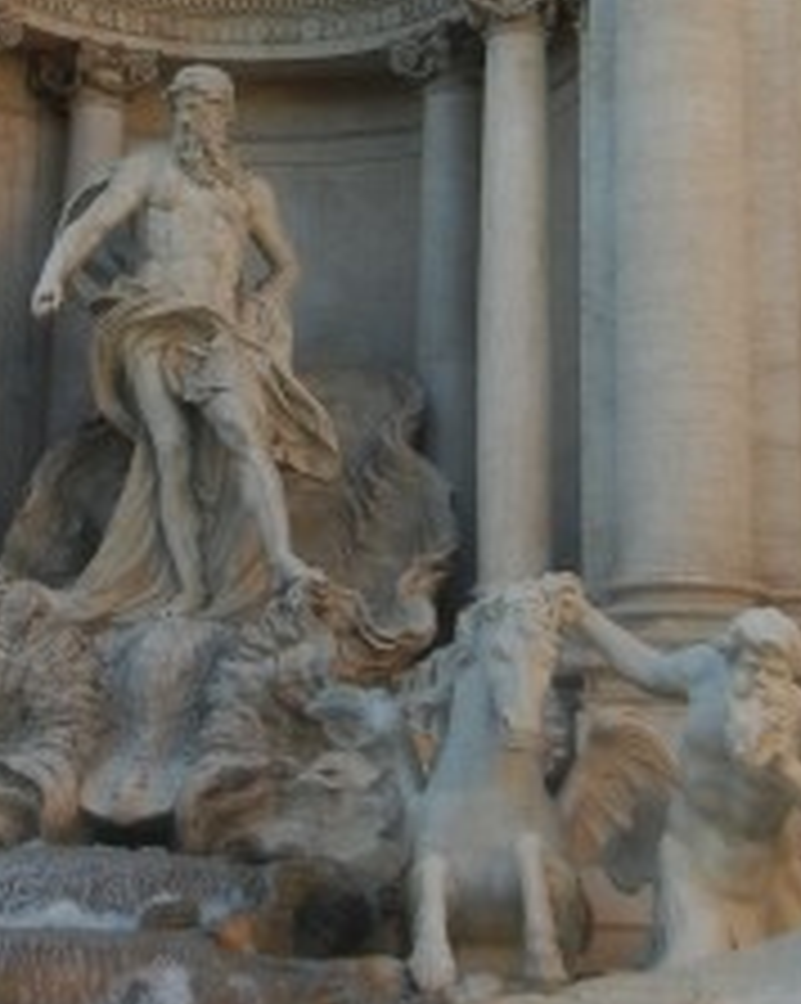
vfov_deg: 18.5
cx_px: 256
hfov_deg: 15.2
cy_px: 14
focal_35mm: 101
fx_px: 2997
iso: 160
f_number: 3.5
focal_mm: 5.4
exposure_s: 1/421
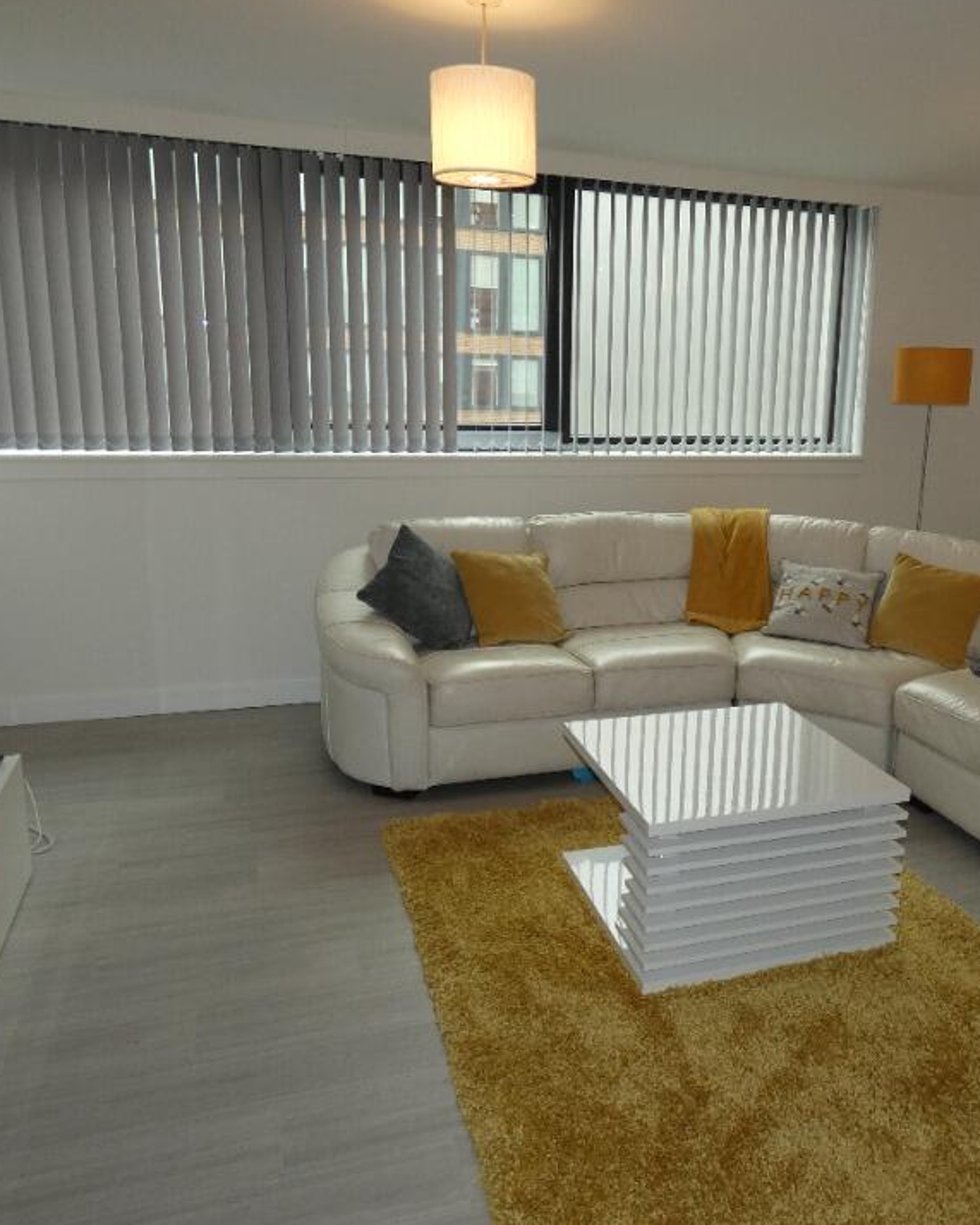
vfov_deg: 62.2
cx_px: 662
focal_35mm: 28
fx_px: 1015
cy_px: 611
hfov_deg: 50.5
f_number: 2.8
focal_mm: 3.6
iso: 80
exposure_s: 1/60
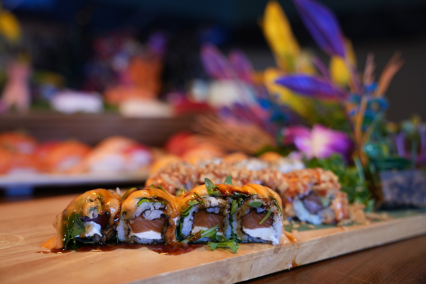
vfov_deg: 34.2
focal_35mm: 39
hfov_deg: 49.6
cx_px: 213
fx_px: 461
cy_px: 142
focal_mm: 39
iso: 1600
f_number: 3.2
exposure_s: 1/60
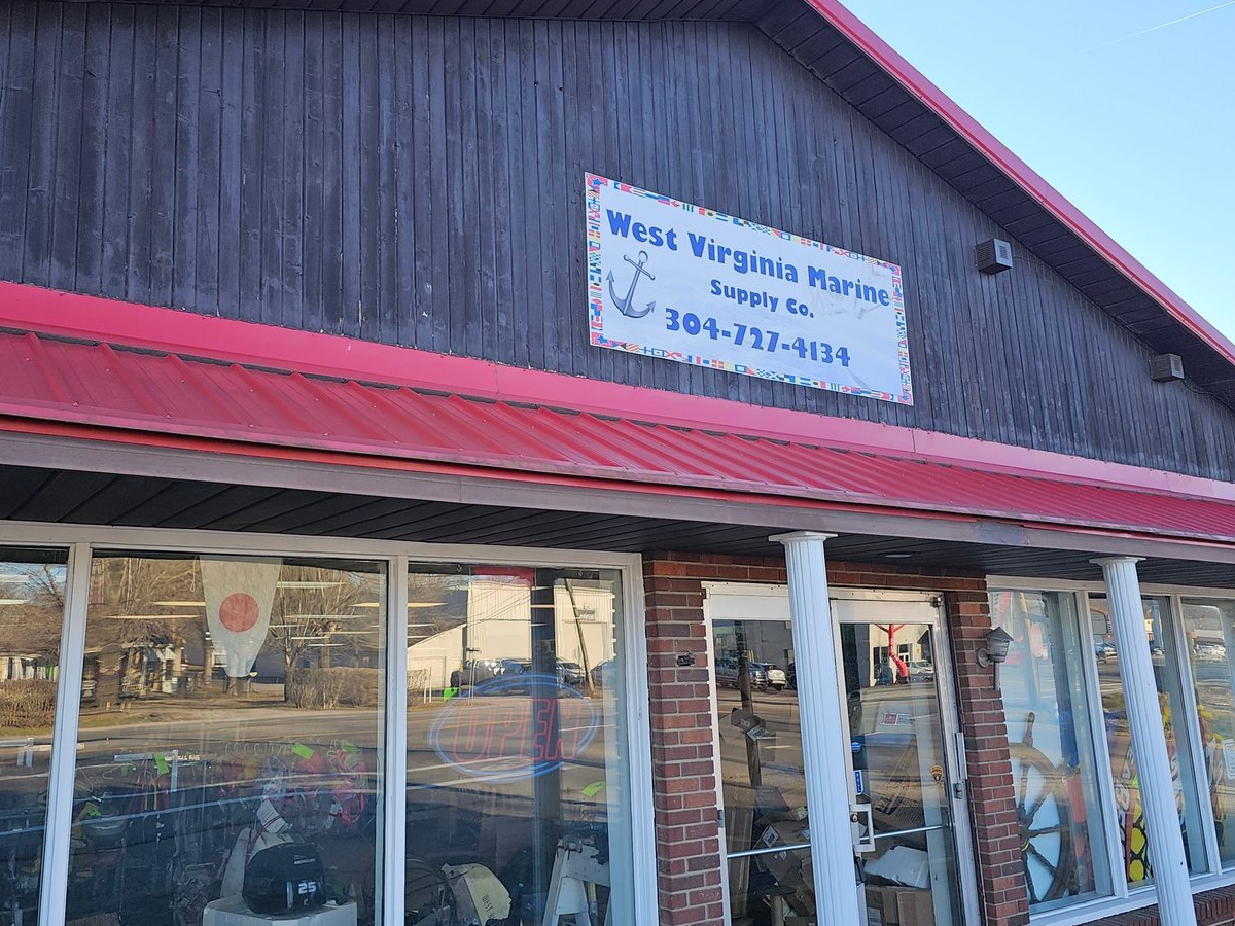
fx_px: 1035
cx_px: 545
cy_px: 441
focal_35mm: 29
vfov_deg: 48.2
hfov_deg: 61.5
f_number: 1.7
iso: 10
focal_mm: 6.3
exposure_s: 1/143
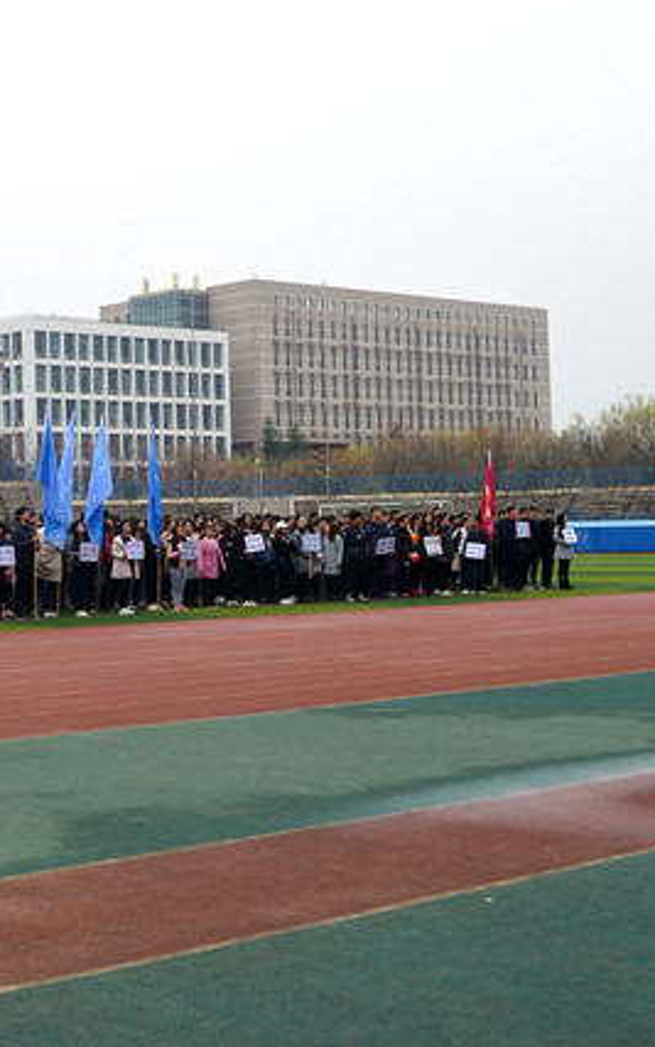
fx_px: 1685
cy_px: 463
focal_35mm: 59
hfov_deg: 20.6
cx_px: -120
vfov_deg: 34.5
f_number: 5.6
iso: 100
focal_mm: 22
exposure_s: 1/125
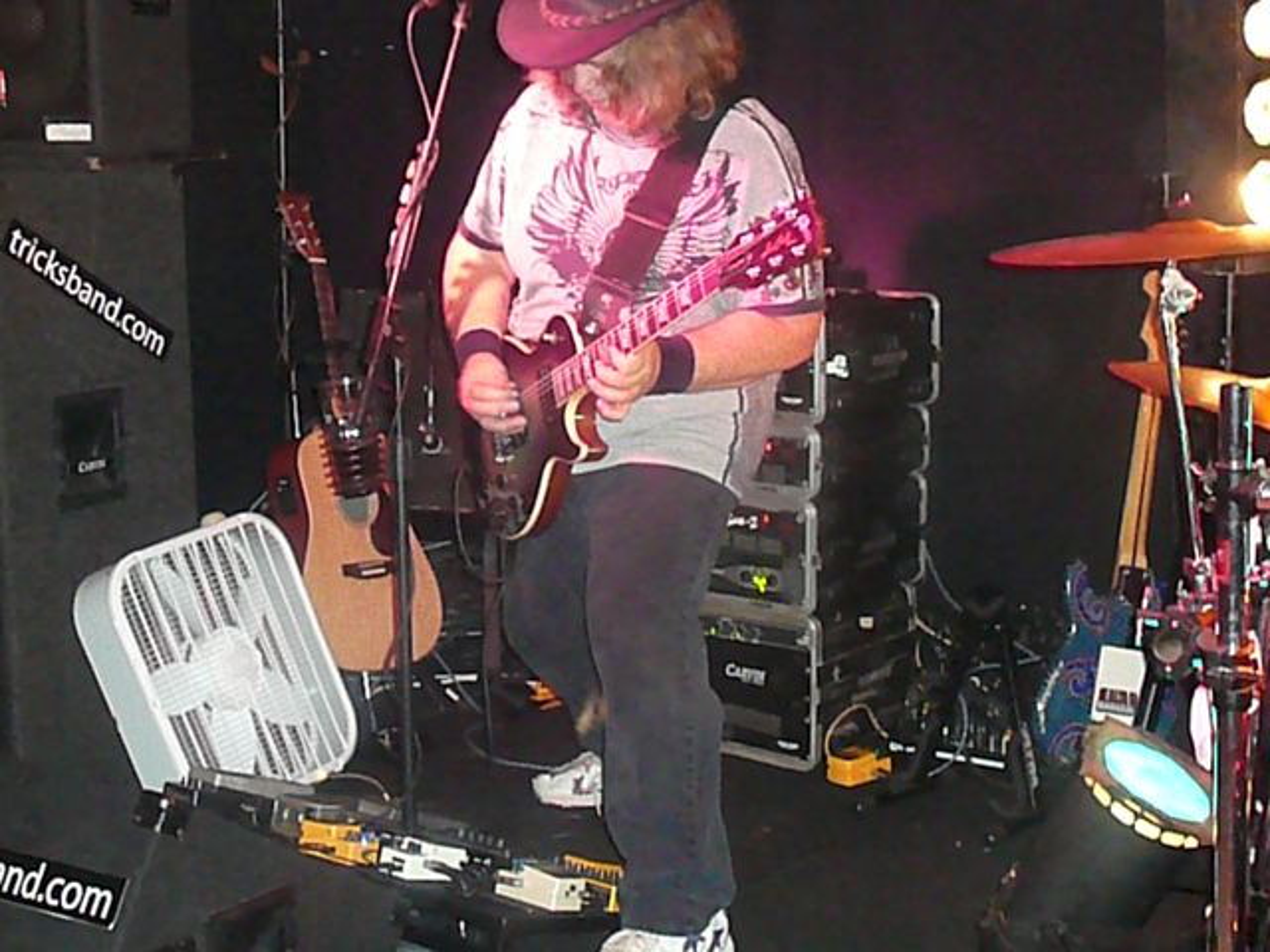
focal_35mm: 59
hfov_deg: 32.7
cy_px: 476
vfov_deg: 24.8
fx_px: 2165
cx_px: 635
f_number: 3.5
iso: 1600
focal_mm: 8.7
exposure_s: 1/30
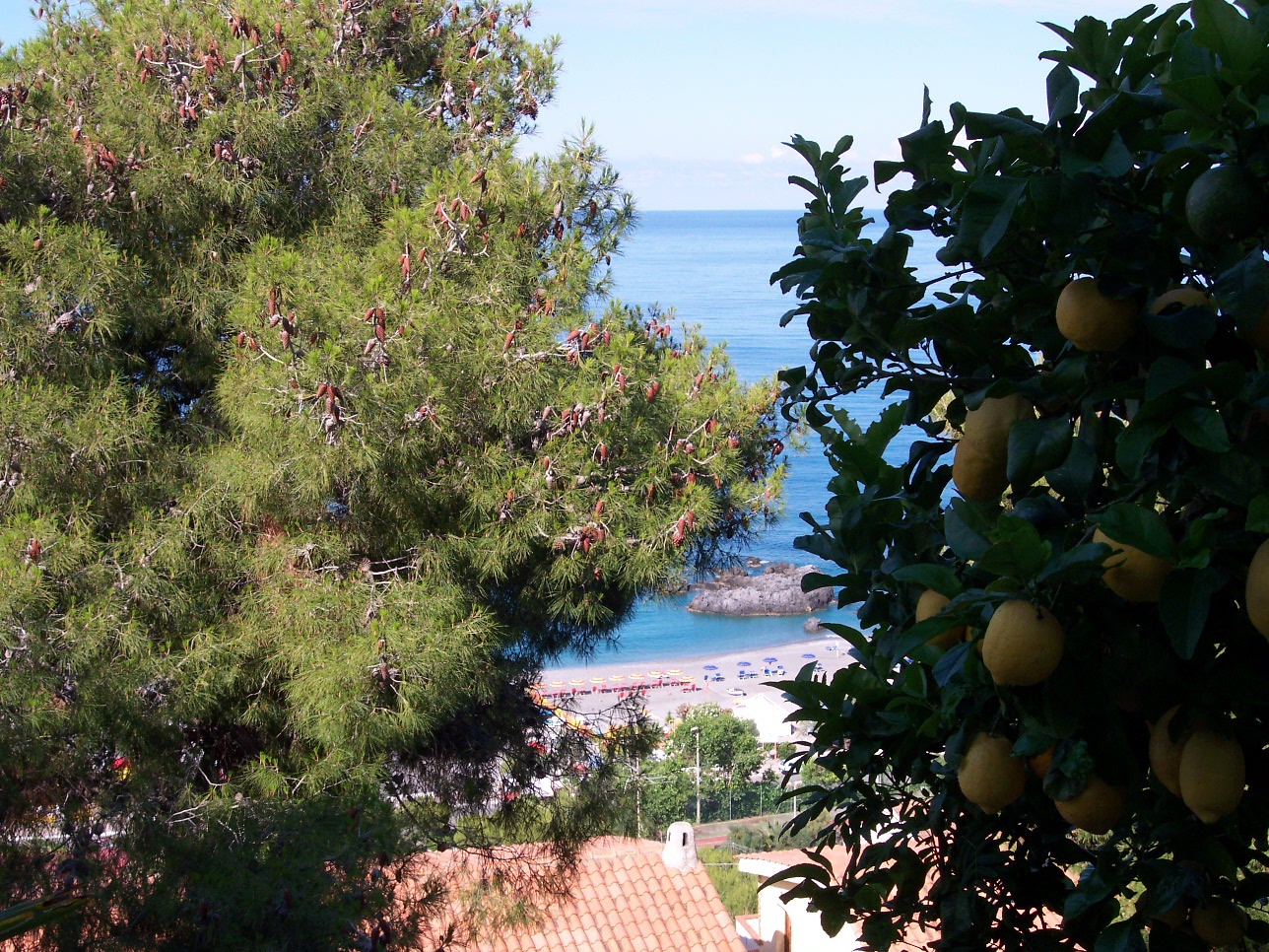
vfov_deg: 28.6
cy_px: 476
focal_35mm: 51
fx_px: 1870
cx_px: 634
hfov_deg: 37.5
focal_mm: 10.7
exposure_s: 1/350
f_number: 5.6
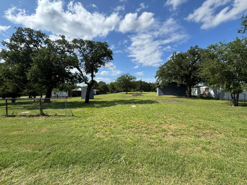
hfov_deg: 102.1
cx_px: 124
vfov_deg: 85.7
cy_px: 92
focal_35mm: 14
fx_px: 100
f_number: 2.2
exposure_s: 1/1832
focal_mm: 2.22
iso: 50
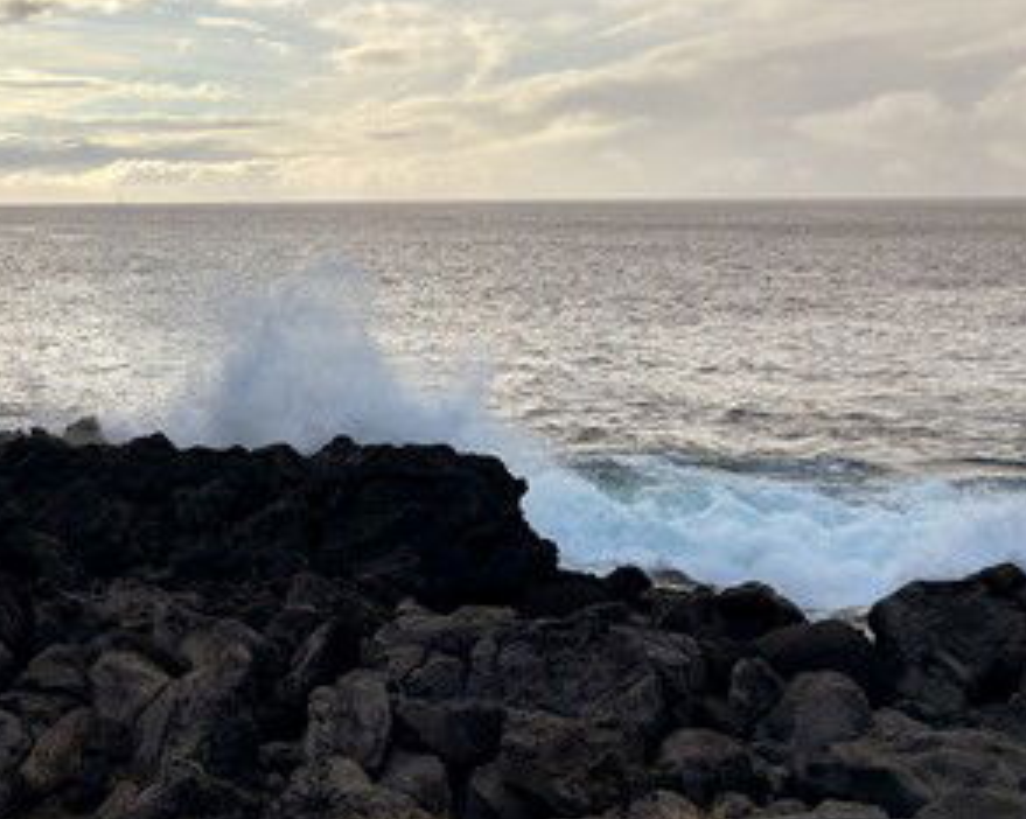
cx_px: 14
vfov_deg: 28.9
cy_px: 273
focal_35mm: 52
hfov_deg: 33.2
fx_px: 1578
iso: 50
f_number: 1.6
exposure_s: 1/4608
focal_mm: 5.96
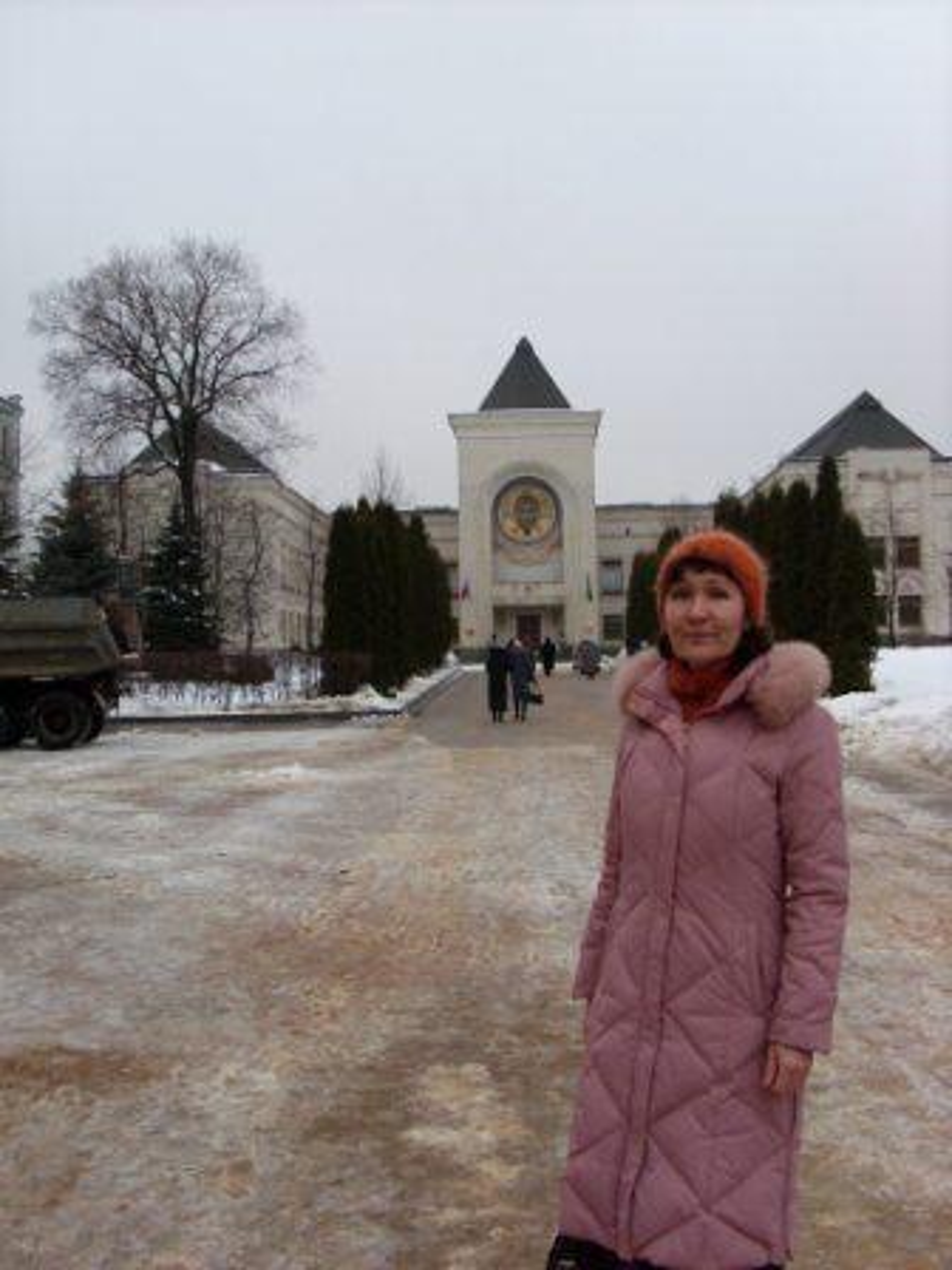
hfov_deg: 37.7
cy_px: 635
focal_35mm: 38
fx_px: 1393
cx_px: 476
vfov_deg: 49.0
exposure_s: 1/90
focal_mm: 6.3
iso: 100
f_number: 3
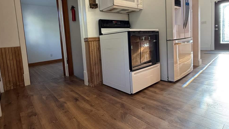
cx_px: 95
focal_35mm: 20
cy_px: 51
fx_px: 121
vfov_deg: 55.4
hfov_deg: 85.8
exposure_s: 1/99
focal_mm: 2.22
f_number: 2.2
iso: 320
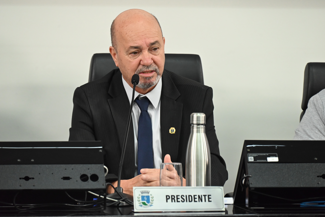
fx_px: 1769
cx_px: 163
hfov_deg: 10.5
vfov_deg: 7.0
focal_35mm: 196
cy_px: 109
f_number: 6.3
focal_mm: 195
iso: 3200
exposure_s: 1/200
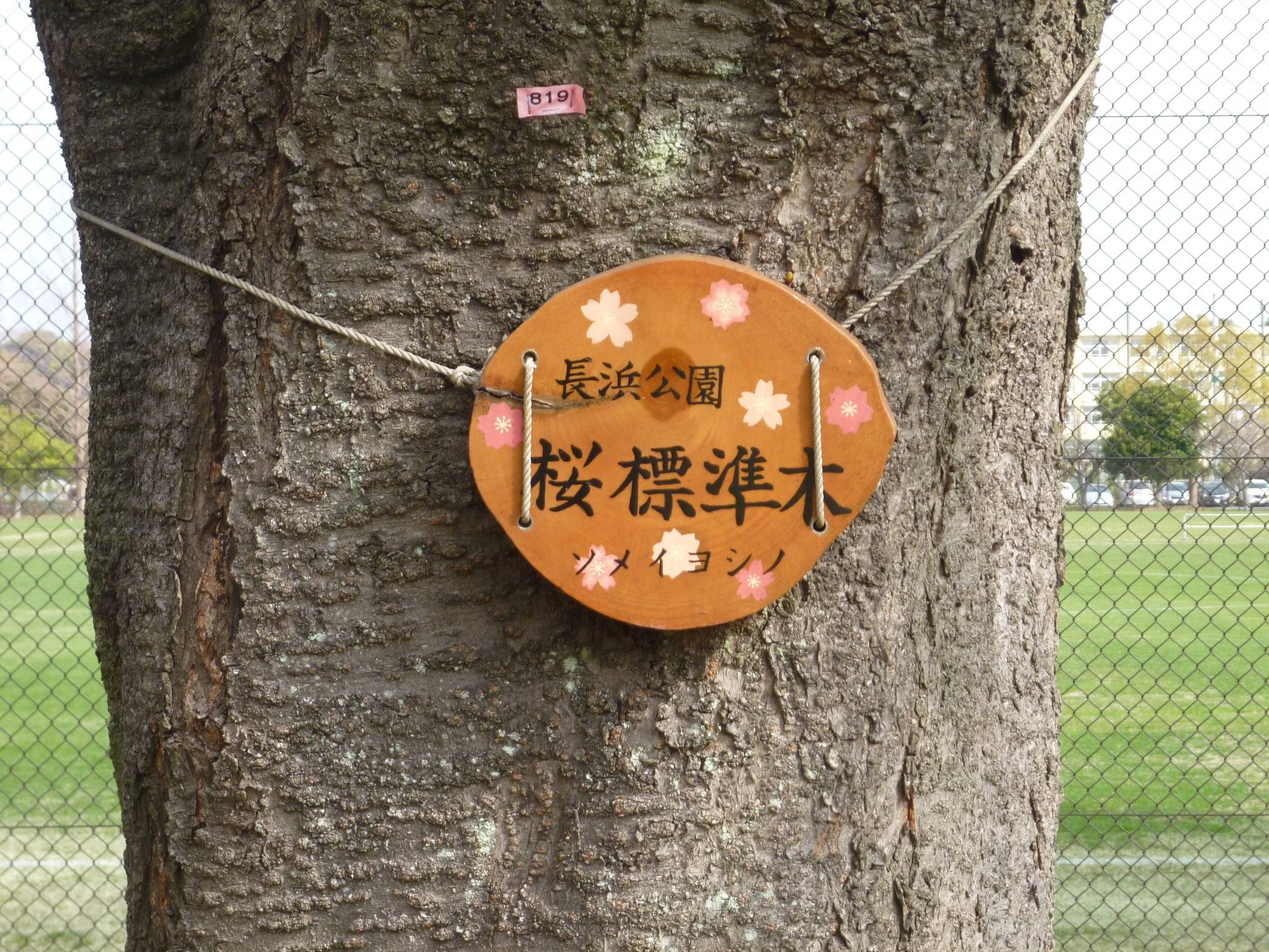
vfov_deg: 16.2
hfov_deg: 21.5
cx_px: 634
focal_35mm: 91
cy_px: 476
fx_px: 3336
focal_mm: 16.2
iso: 80
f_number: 5.7
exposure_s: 1/80
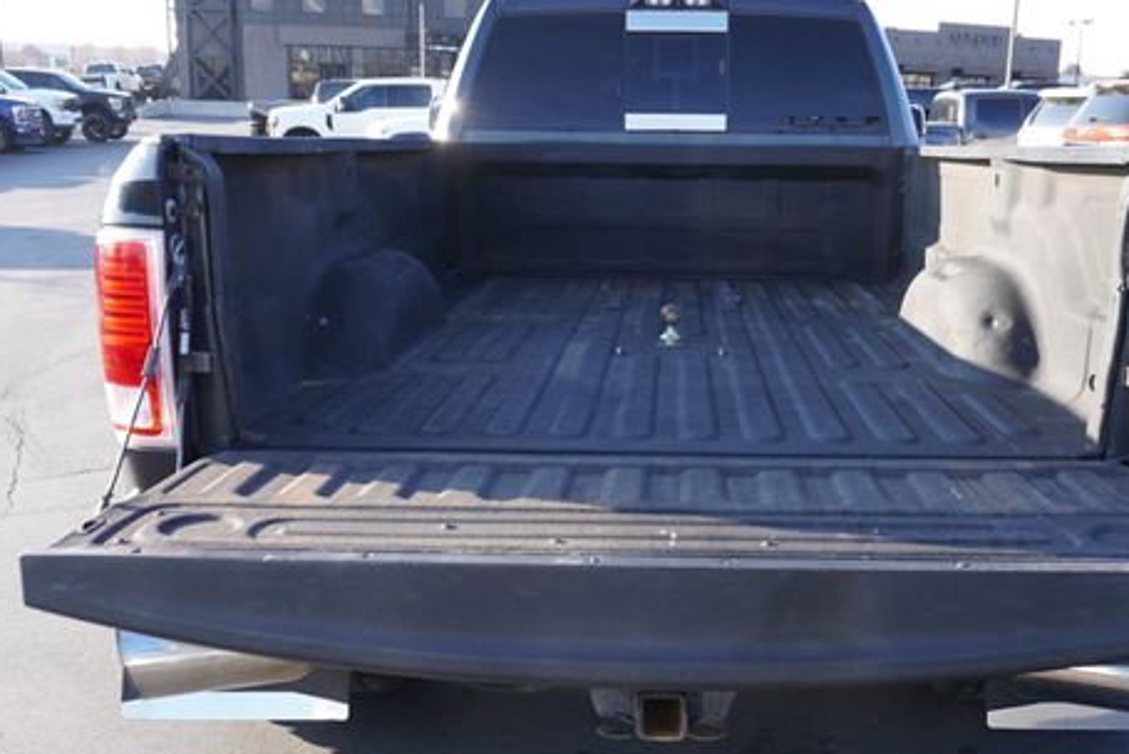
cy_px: 409
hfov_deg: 50.4
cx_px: 660
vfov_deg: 35.1
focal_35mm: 38
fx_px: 1192
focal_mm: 18
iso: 100
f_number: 5
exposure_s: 1/100
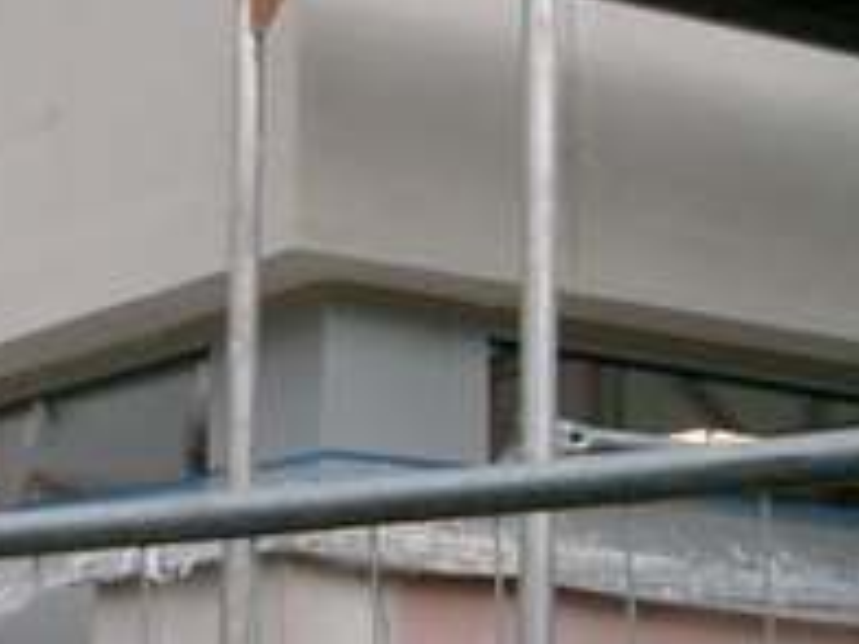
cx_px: -118
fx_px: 2804
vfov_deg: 13.0
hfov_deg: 16.8
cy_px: 521
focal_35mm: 113
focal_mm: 7.6
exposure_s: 1/320
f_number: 5
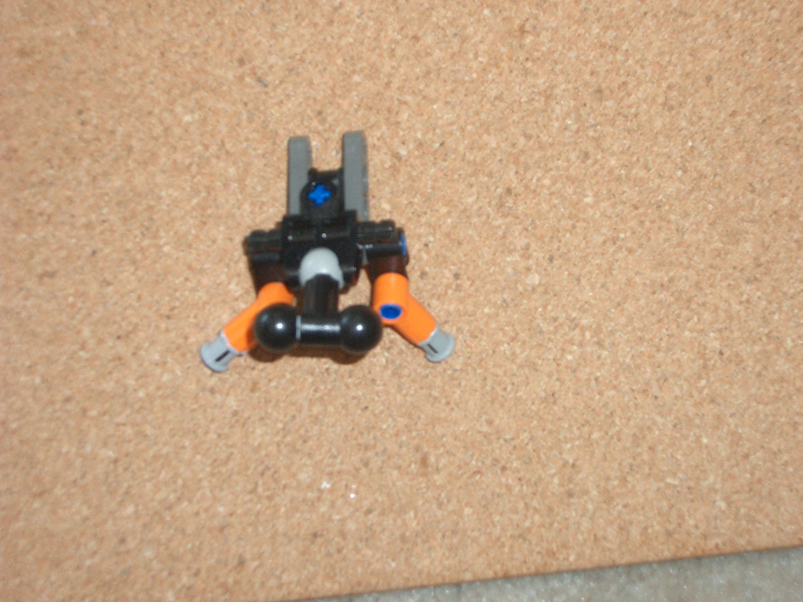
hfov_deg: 26.3
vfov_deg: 19.9
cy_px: 301
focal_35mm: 74
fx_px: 1717
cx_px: 402
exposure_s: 1/40
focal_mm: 12.2
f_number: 3.9
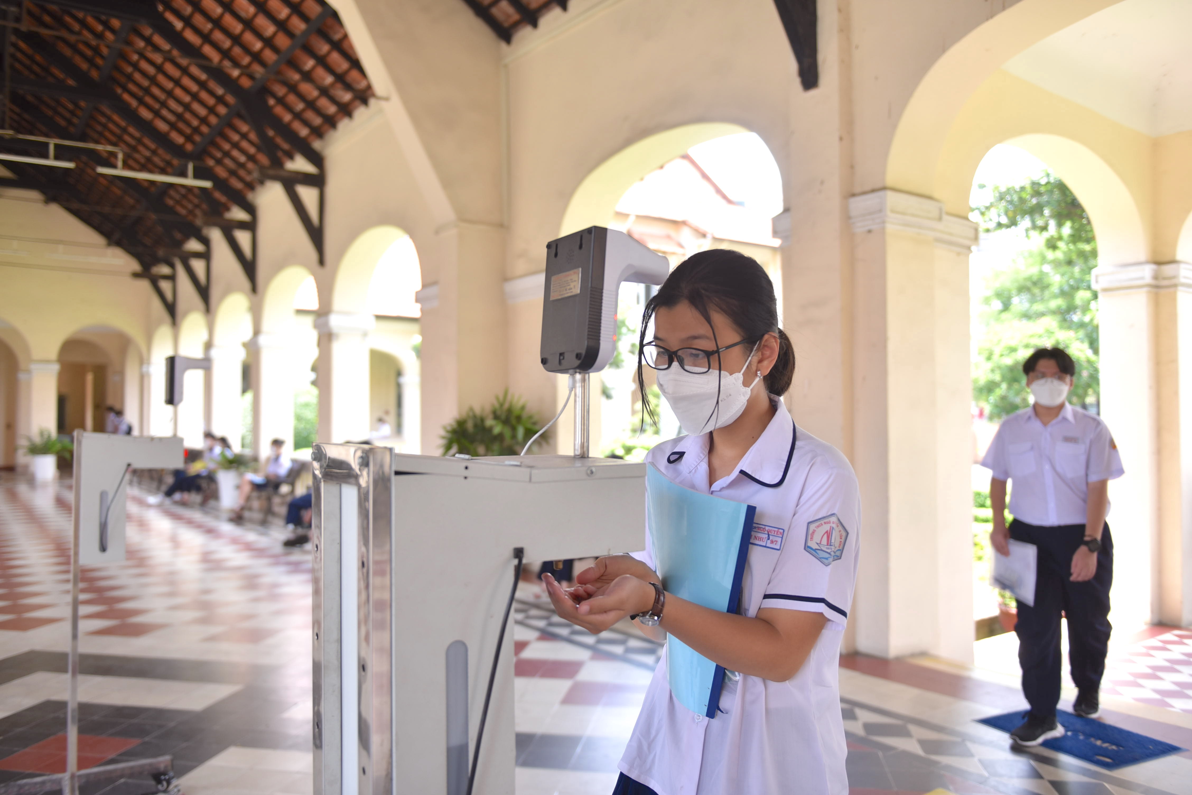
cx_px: 596
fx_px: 927
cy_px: 398
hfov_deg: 65.5
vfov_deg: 46.4
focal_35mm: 28
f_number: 2.8
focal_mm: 28
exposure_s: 1/400
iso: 250
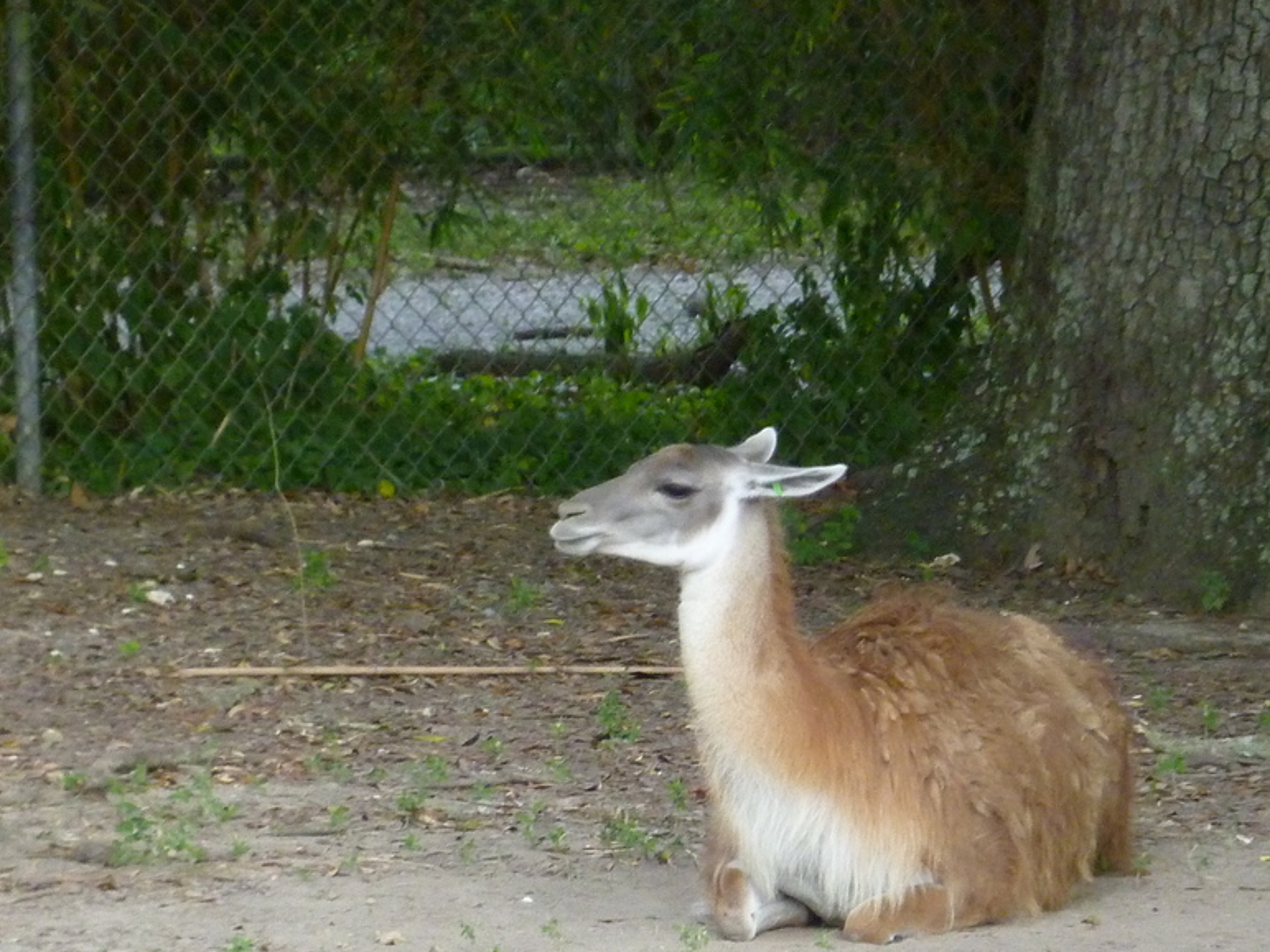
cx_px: 768
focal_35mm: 415
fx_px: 15223
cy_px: 726
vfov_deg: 3.6
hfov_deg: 4.8
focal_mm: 36
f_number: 5.9
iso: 400
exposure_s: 1/100
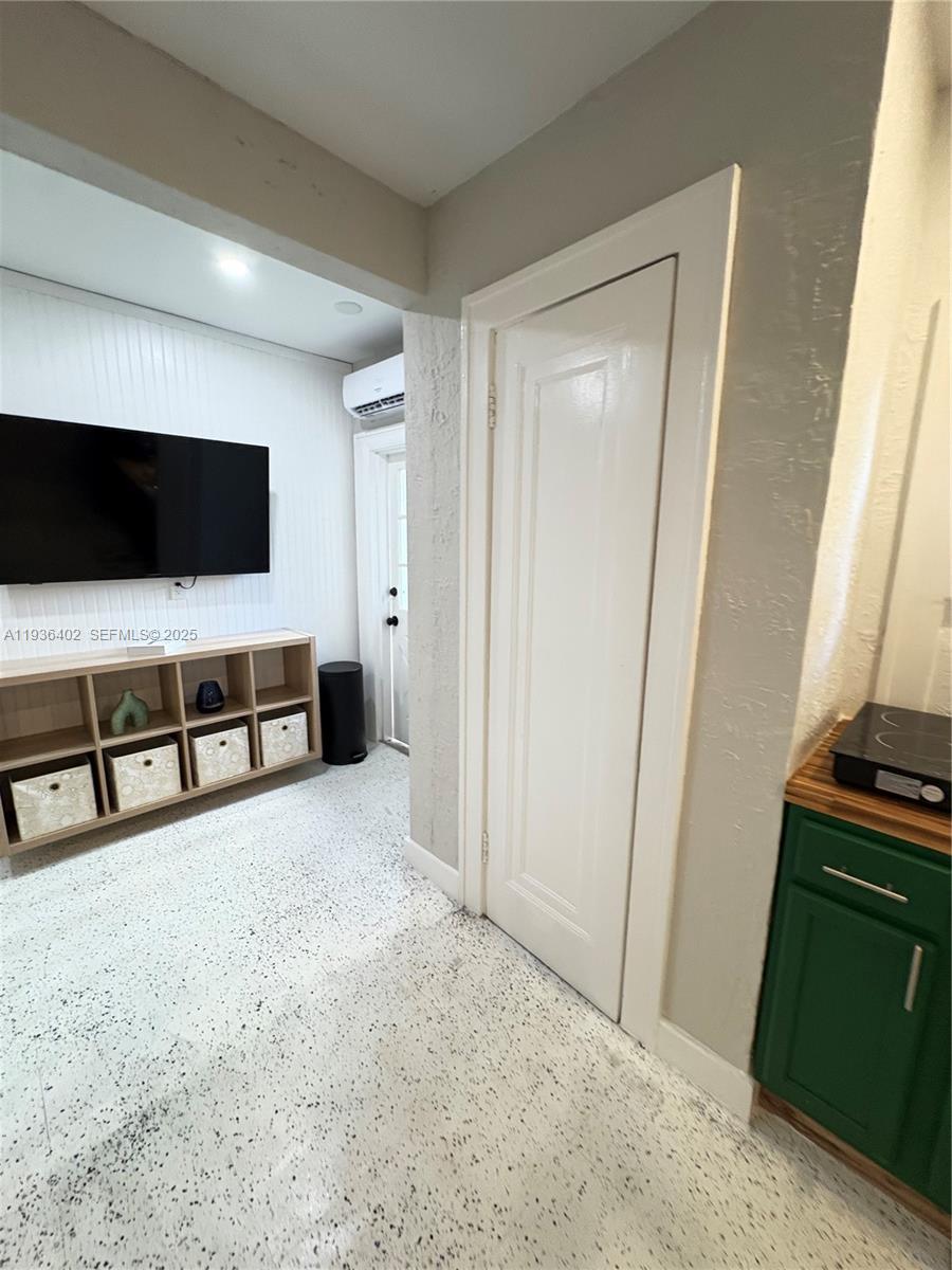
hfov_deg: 85.7
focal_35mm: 14
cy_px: 635
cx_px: 476
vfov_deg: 102.1
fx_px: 513
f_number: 2.2
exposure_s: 1/60
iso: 400
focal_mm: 2.22
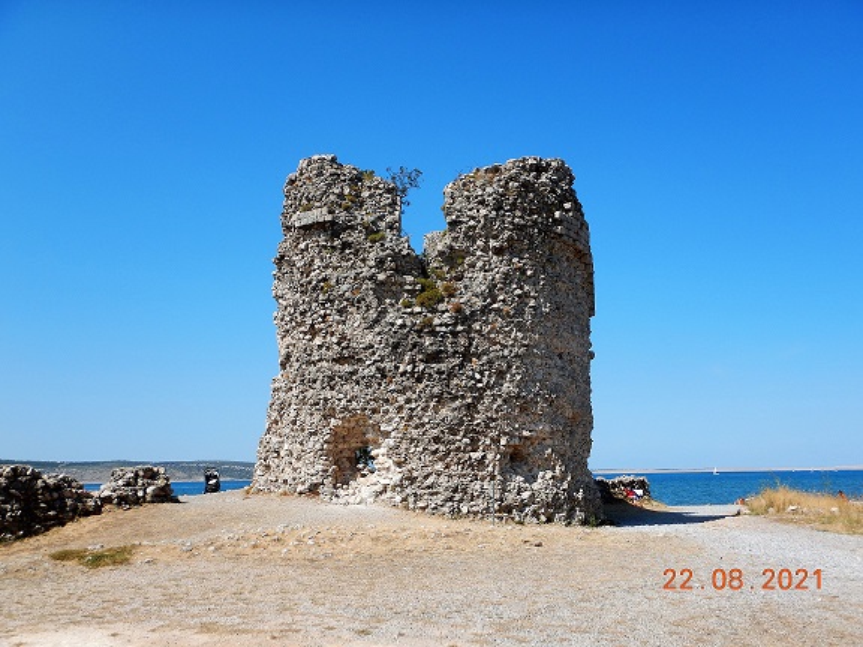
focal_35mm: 34
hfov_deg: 54.0
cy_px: 324
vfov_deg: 41.8
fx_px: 848
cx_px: 432
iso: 125
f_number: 4.2
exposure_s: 1/1250
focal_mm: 6.1
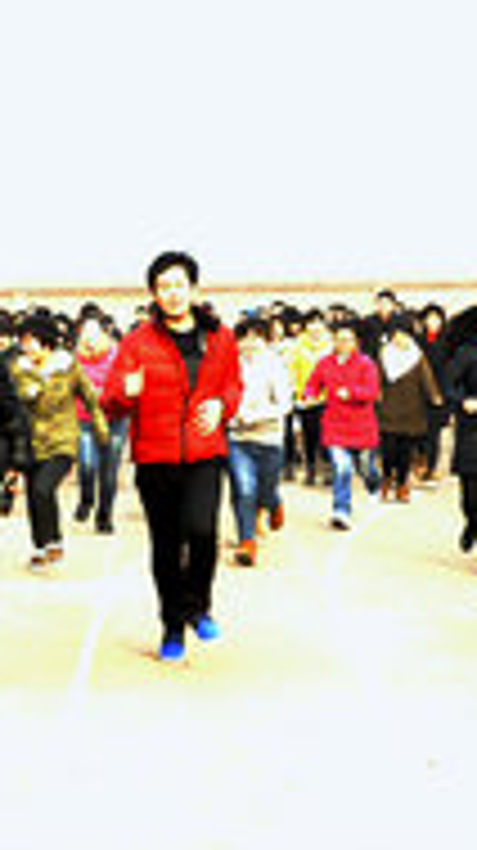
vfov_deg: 24.7
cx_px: 76
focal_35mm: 86
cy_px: 533
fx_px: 1938
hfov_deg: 13.9
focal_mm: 31
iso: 1250
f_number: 6.3
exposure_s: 1/160
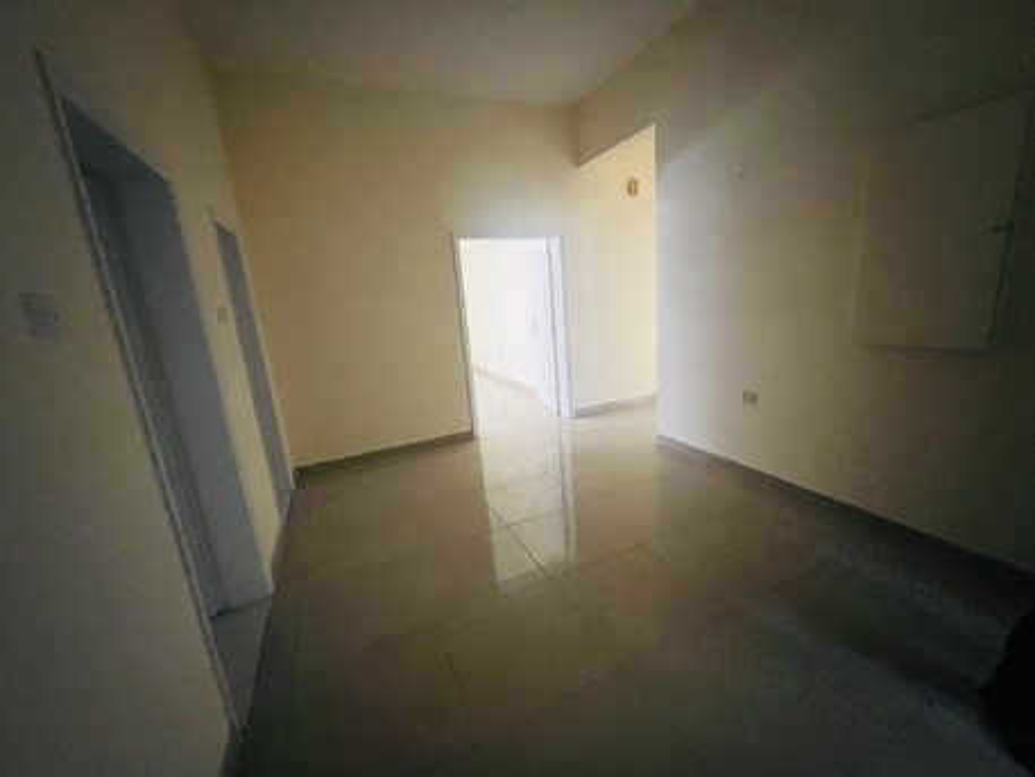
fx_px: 389
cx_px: 518
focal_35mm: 13
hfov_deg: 106.2
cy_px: 388
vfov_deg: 89.9
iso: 800
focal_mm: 1.57
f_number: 1.8
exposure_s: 1/60
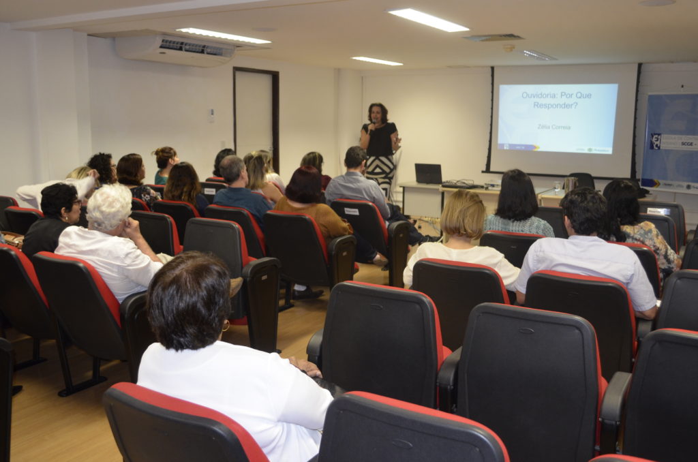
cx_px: 349
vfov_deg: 39.8
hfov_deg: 57.3
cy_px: 231
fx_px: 638
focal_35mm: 33
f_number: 4
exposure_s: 1/60
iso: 1100
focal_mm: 22
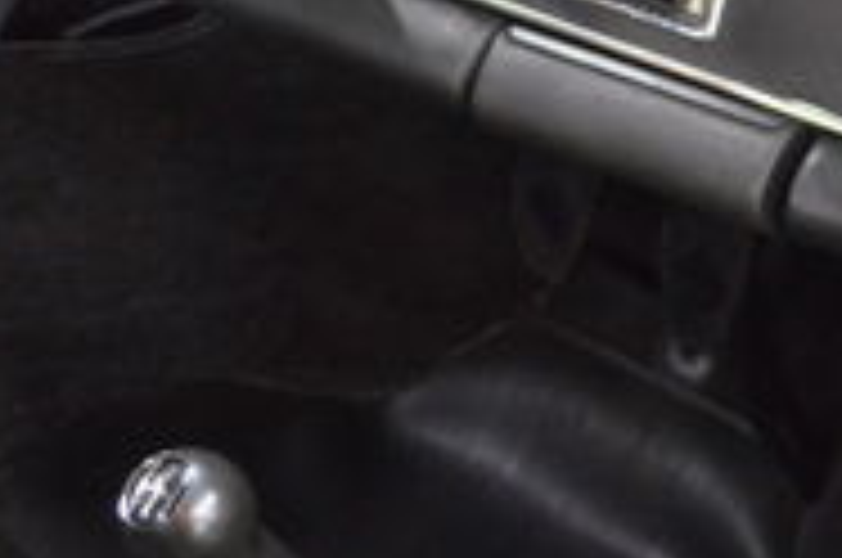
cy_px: 130
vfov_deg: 11.1
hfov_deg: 16.4
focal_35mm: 123
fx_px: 2872
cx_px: 806
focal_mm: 20
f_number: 3.8
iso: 3200
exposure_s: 1/30
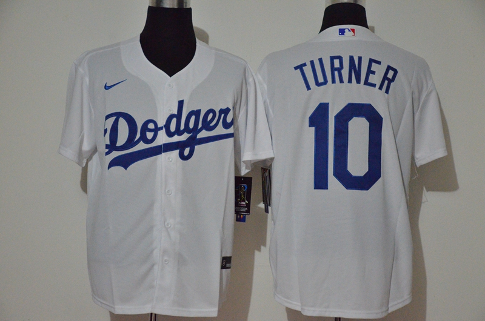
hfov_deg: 26.0
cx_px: 242
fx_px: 1049
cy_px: 160
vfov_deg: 17.4
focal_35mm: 78
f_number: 4.8
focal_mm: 52
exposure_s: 1/50
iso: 4000
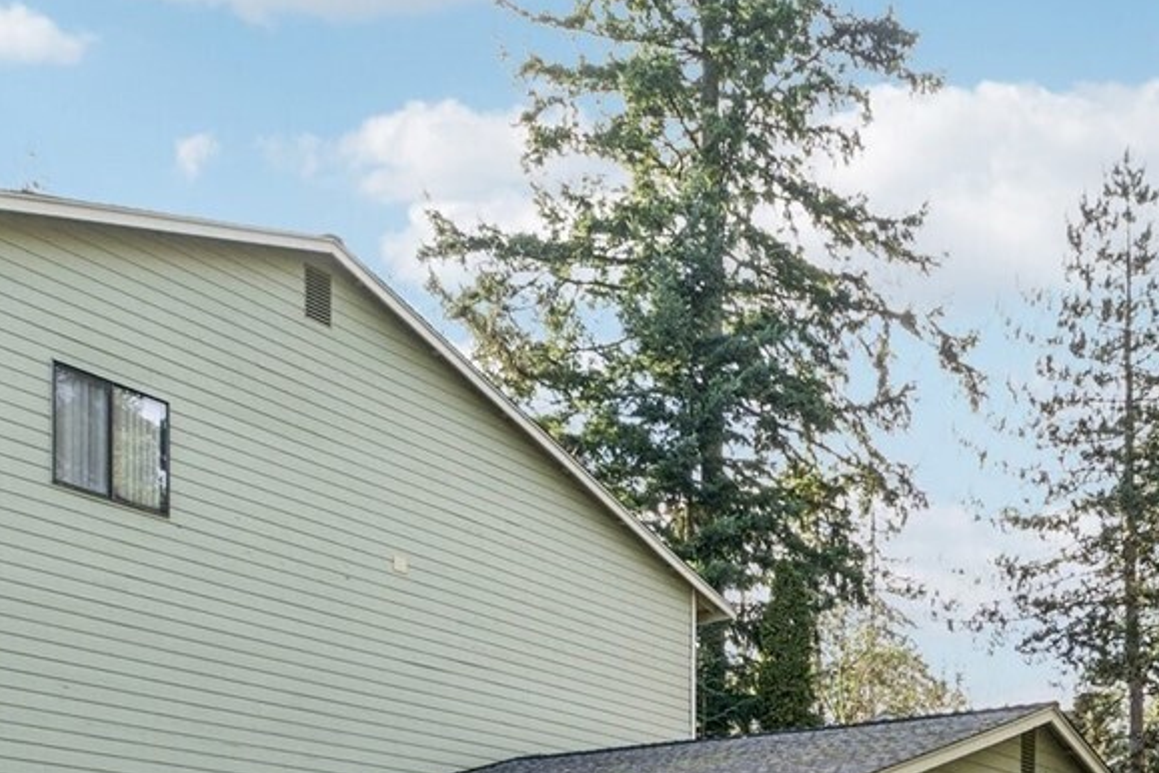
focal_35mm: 44
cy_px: 968
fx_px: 1416
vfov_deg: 26.5
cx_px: 892
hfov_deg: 42.9
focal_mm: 10
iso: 160
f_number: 9
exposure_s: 1/30
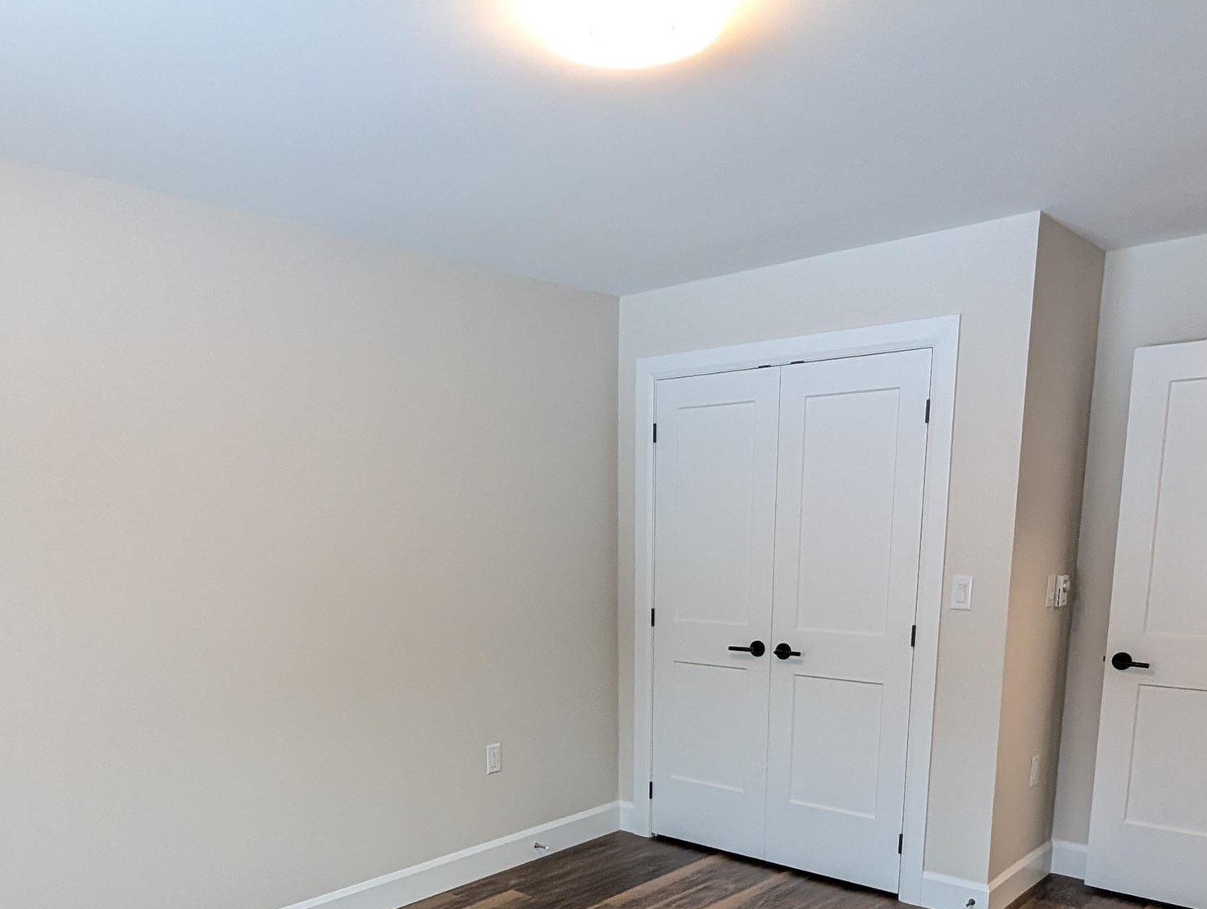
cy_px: 729
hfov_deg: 65.2
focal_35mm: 27
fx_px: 943
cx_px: 564
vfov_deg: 48.5
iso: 156
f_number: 2.2
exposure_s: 1/60
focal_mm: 1.95
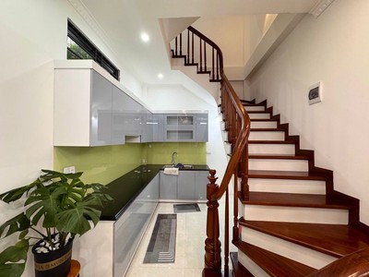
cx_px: 184
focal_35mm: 14
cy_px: 138
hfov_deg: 102.1
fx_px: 149
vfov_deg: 85.7
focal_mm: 2.22
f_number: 2.2
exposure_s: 1/100
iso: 160
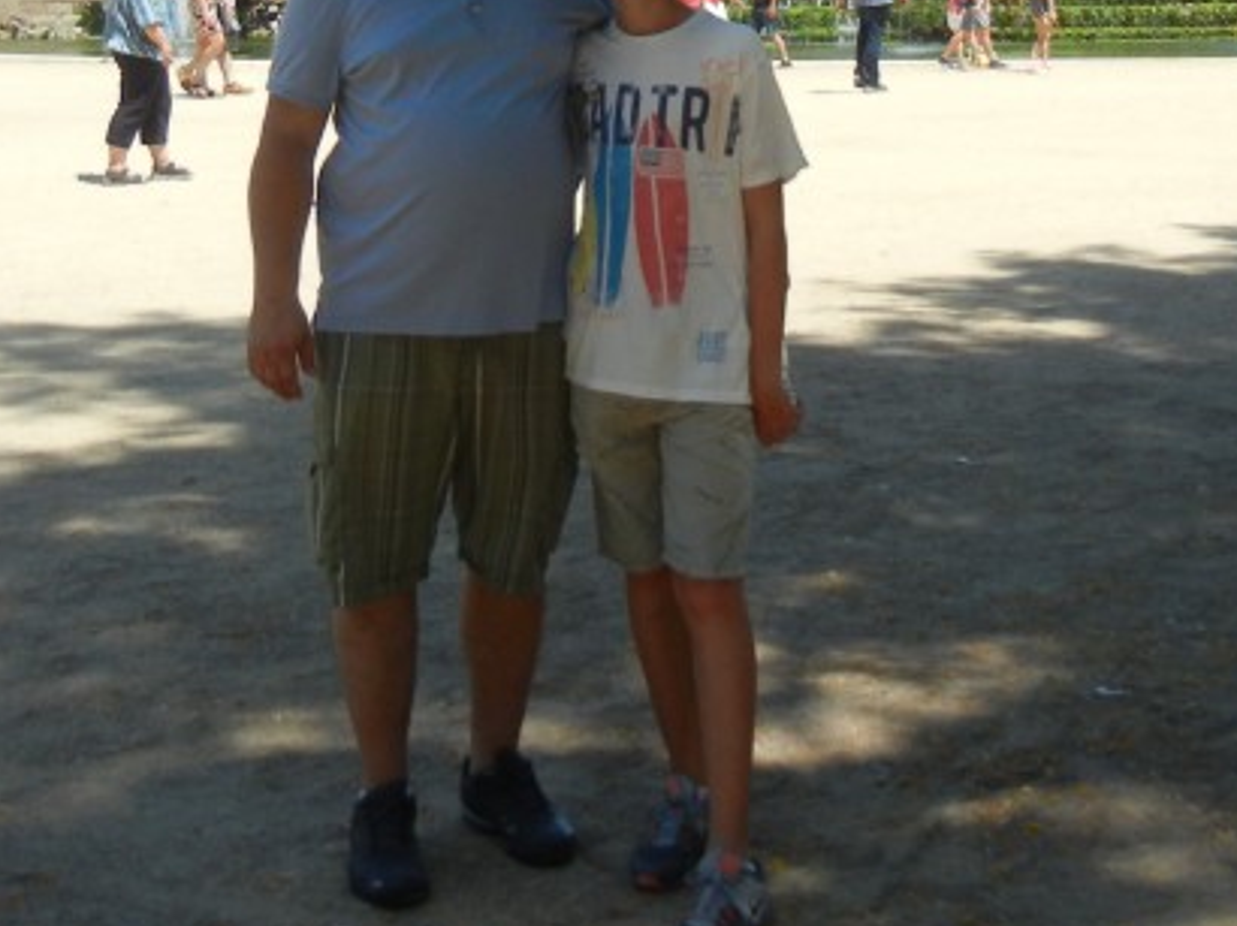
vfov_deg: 19.0
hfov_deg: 26.0
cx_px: 700
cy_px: -45
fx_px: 2679
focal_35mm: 75
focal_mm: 5.4
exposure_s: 1/320
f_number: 7
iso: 160
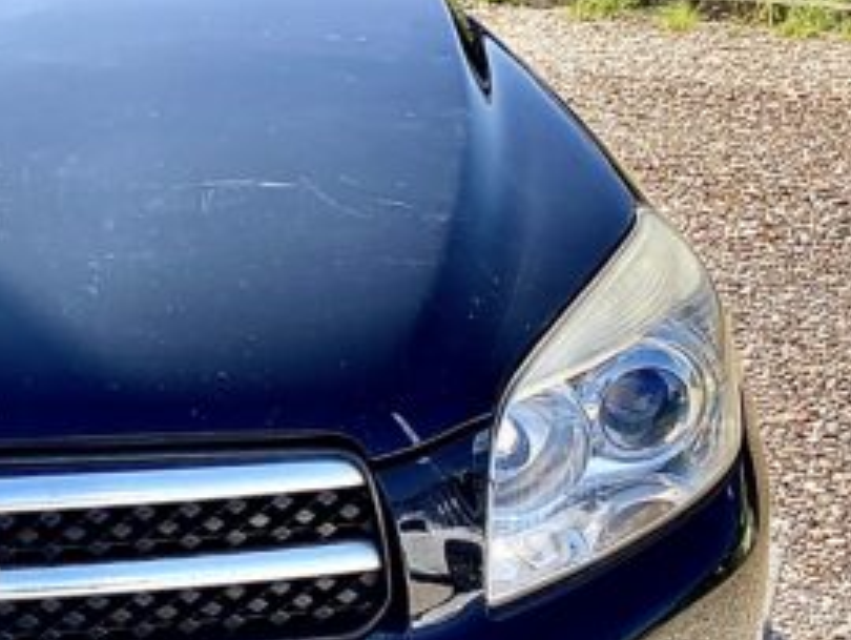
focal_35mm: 77
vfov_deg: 19.2
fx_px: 1895
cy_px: 331
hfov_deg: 23.4
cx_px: -139
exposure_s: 1/747
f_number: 1.8
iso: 32
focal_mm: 4.25
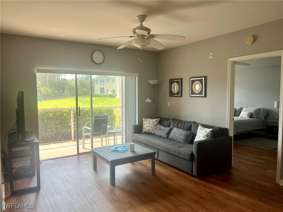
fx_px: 213
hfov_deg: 67.3
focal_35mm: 26
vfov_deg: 53.1
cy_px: 106
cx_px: 142
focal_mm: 5.7
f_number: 1.5
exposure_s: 1/204
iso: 40
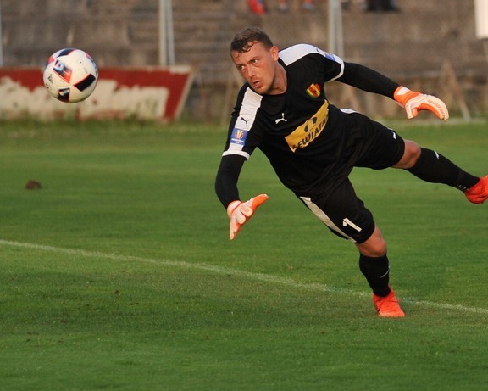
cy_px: 70
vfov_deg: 4.0
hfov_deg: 4.9
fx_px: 5648
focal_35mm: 391
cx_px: 440
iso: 1600
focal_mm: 200
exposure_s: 1/3200
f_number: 4
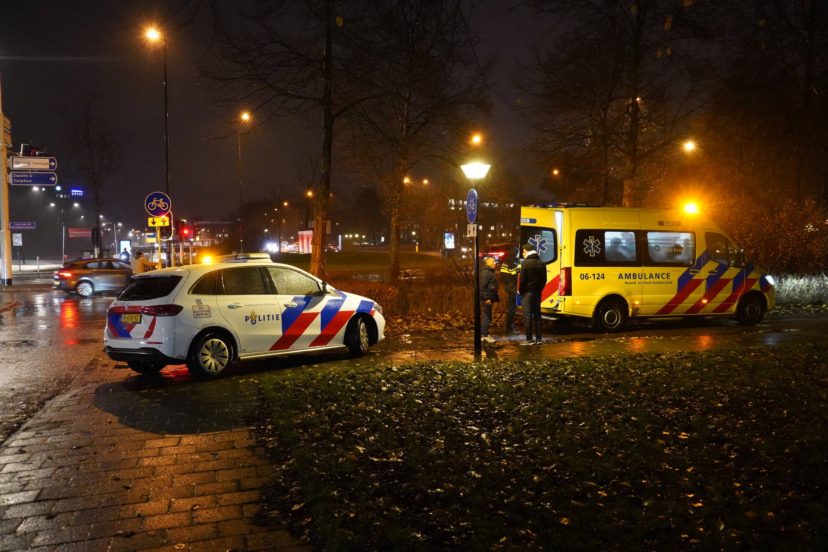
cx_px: 414
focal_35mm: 32
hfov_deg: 58.7
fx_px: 736
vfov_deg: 41.1
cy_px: 276
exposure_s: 1/50
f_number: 4
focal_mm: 32
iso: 12800
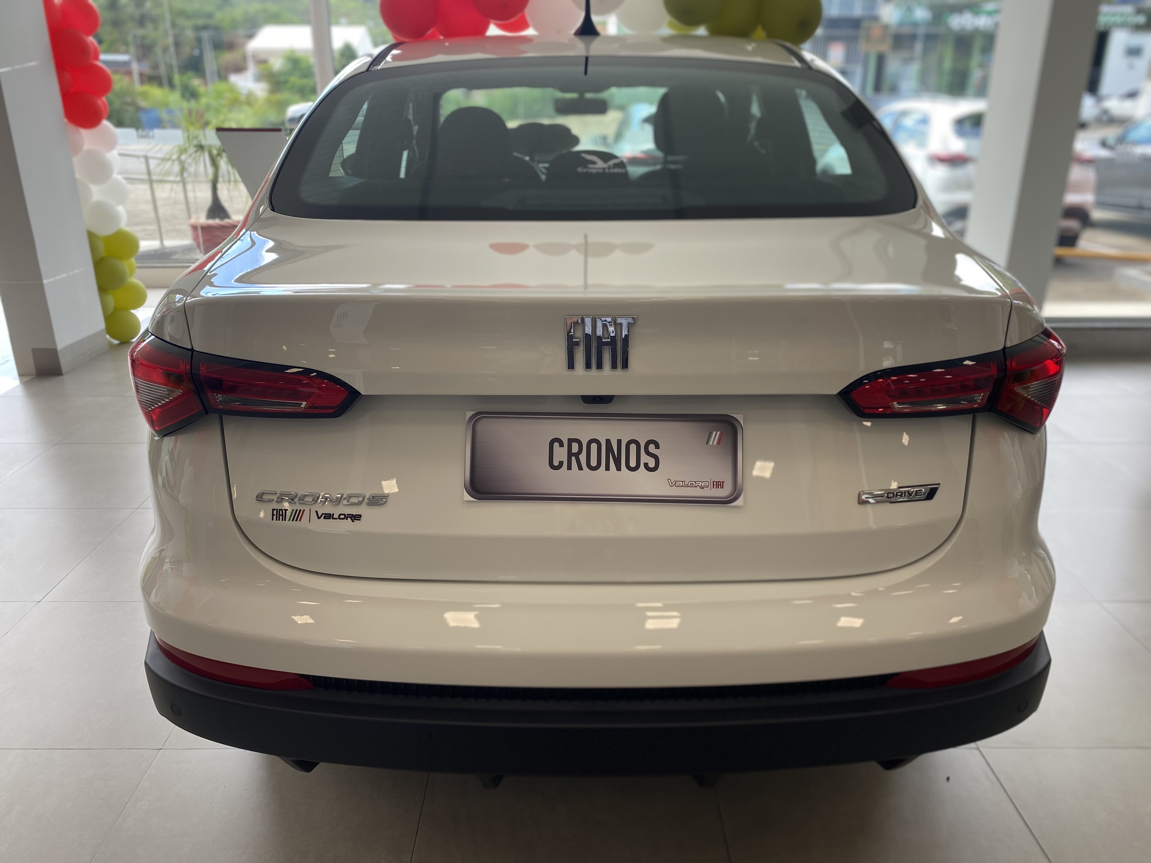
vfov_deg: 53.1
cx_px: 576
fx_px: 865
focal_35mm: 26
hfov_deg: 67.3
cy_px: 432
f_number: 1.8
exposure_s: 1/128
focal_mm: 4.25
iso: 32
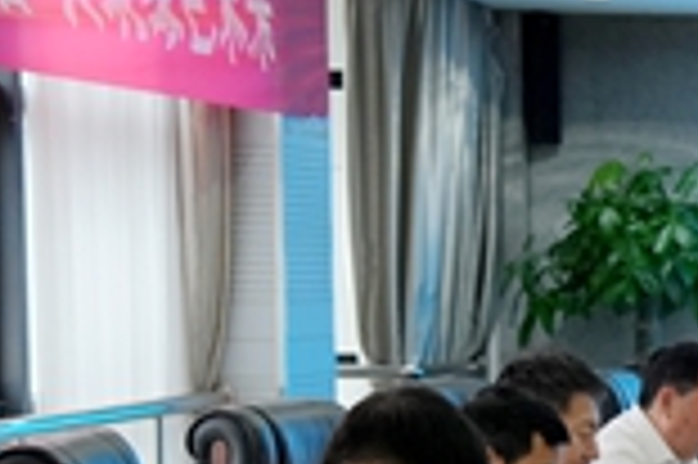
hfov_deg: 11.7
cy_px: 469
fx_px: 3157
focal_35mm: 163
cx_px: 1234
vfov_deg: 8.4
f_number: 4
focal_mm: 42
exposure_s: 1/160
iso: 1250
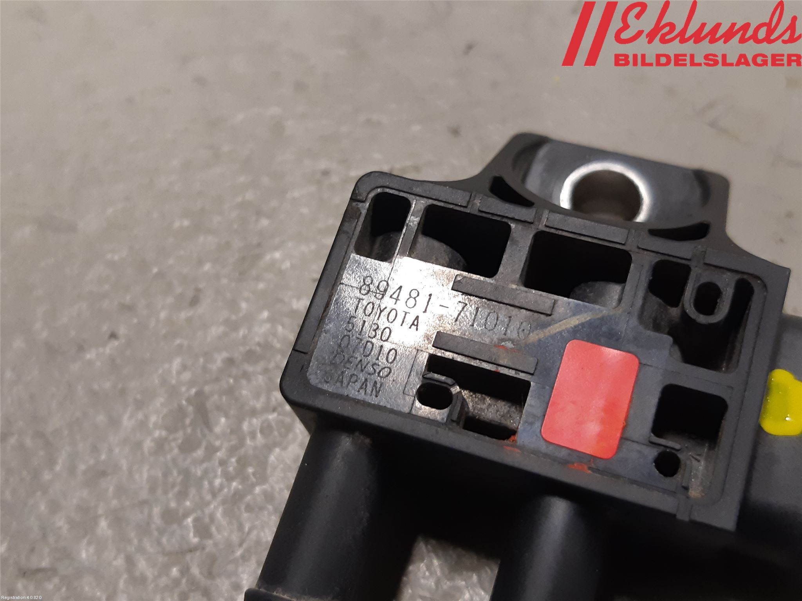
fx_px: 602
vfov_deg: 53.1
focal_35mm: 26
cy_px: 300
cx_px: 401
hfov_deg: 67.3
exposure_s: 1/50
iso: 125
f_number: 1.7
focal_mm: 3.93
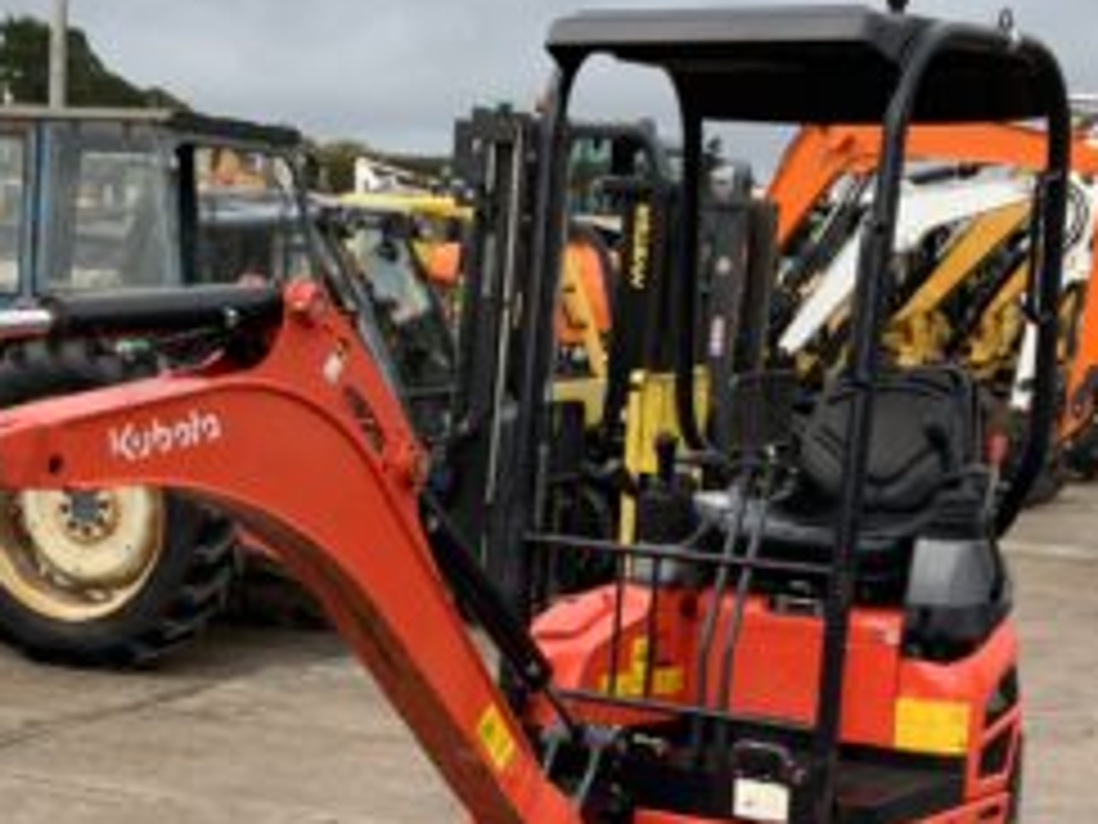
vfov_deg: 19.0
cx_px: 554
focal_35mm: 76
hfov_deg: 25.7
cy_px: 761
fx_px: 2411
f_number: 1.8
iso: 25
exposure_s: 1/122
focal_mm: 3
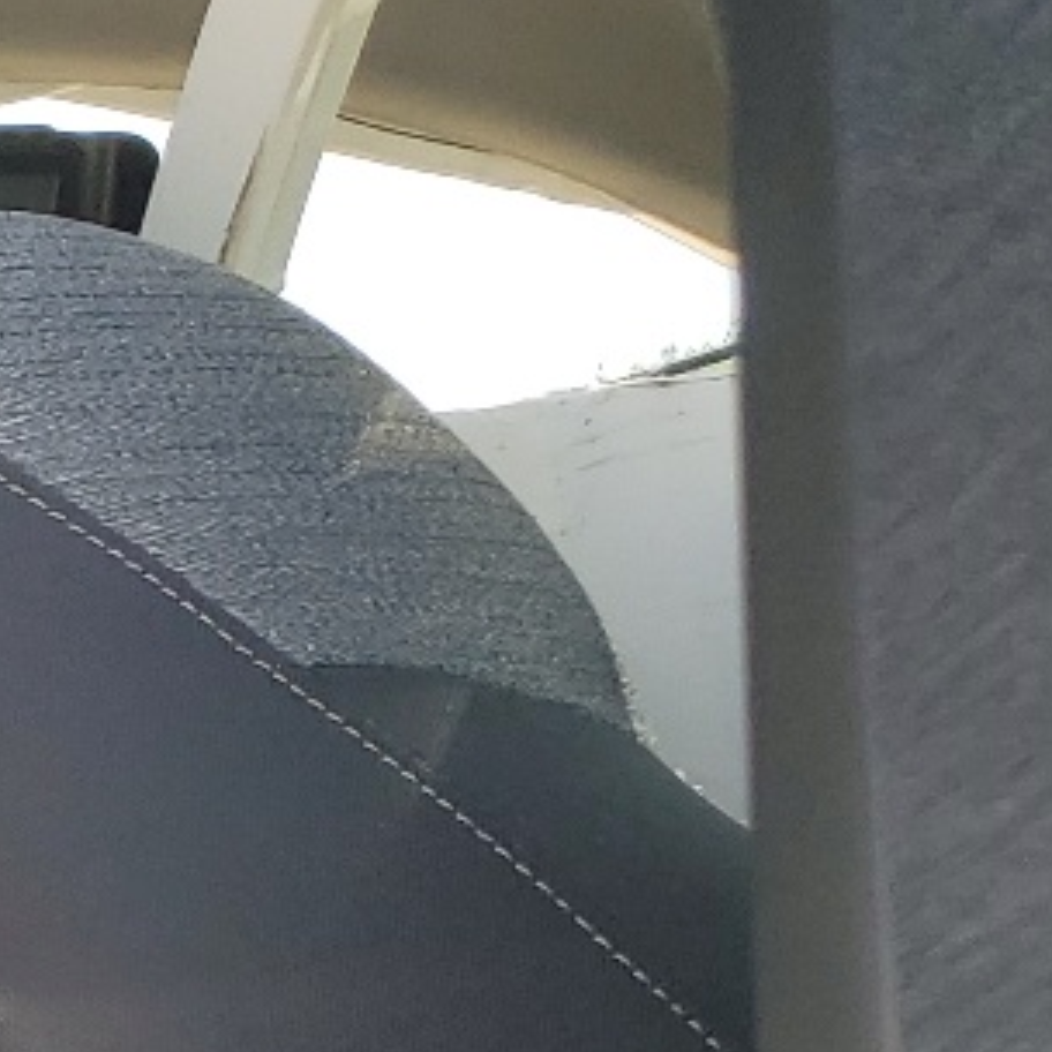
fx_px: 4160
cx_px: -1512
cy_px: 1509
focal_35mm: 121
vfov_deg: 13.7
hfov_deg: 11.7
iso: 50
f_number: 1.5
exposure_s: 1/667
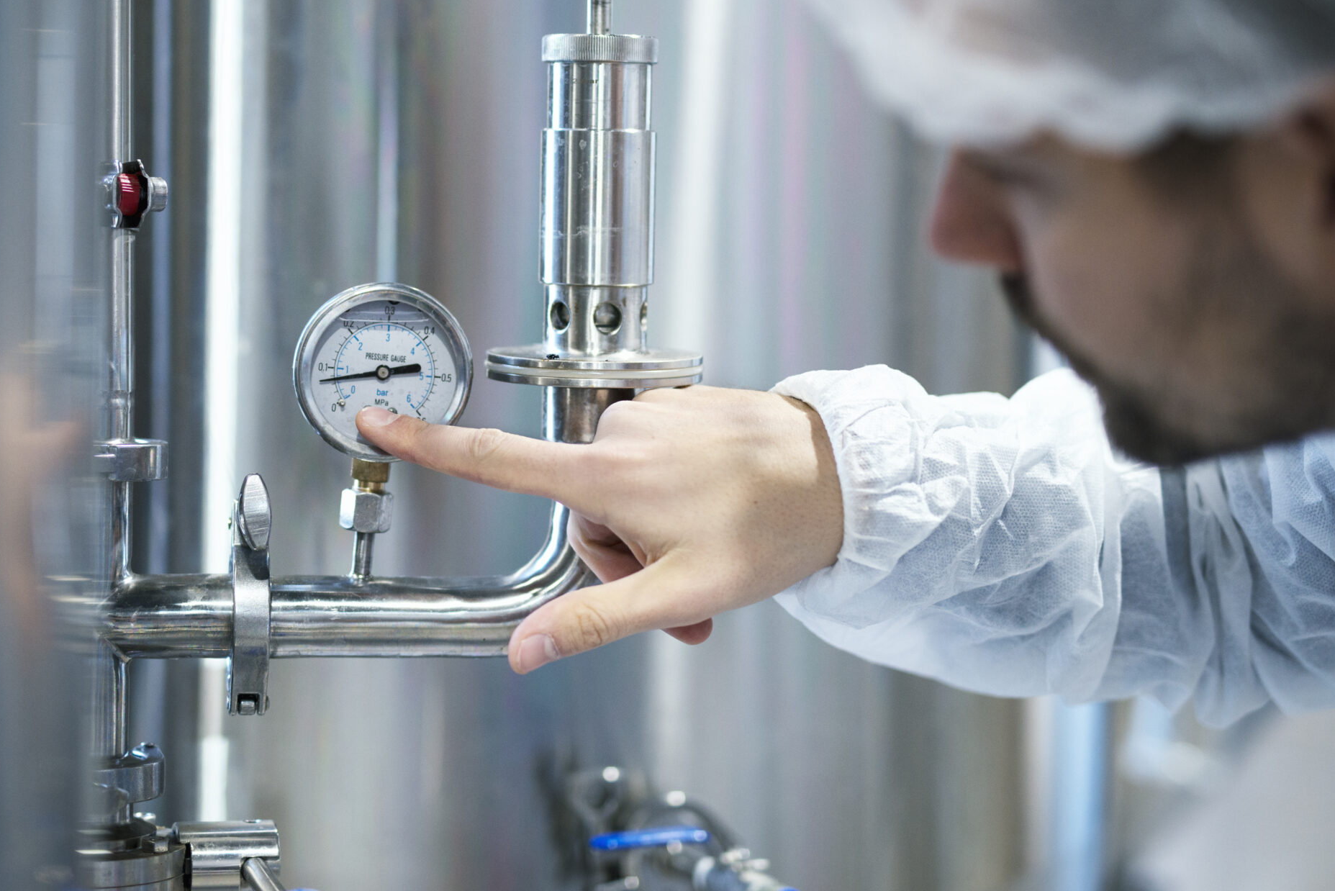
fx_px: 2559
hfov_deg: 29.2
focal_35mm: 69
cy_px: 320
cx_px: 542
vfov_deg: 19.7
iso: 500
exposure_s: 1/200
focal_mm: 50
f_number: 1.8
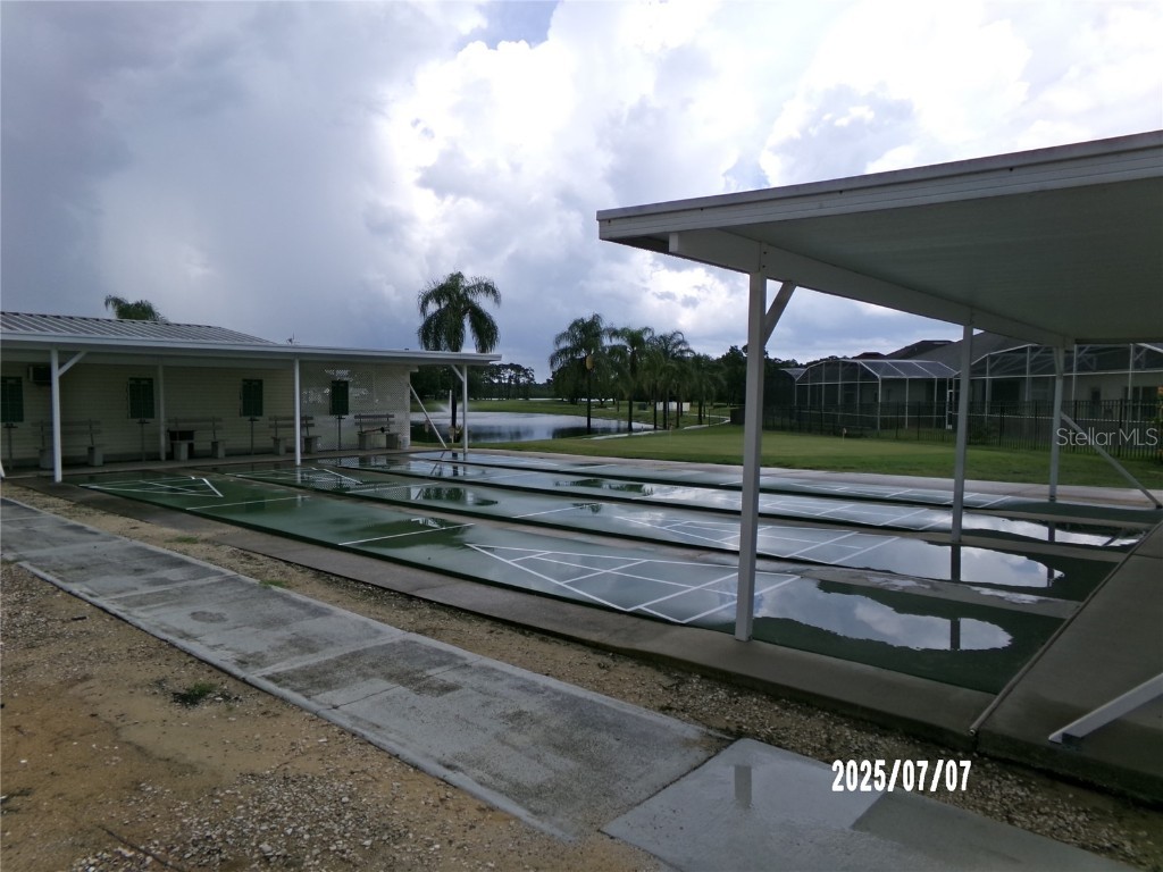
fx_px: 806
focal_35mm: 24
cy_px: 436
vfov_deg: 56.8
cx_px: 582
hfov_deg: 71.6
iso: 100
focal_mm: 4.3
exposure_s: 1/140
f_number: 11.07
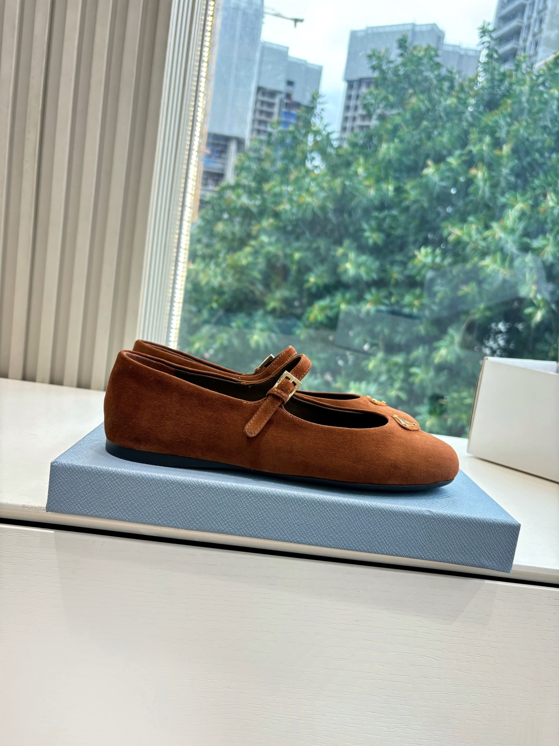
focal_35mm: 26
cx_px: 280
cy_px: 373
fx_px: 560
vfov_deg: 67.3
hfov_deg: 53.1
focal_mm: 5.96
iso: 100
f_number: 1.6
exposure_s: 1/121
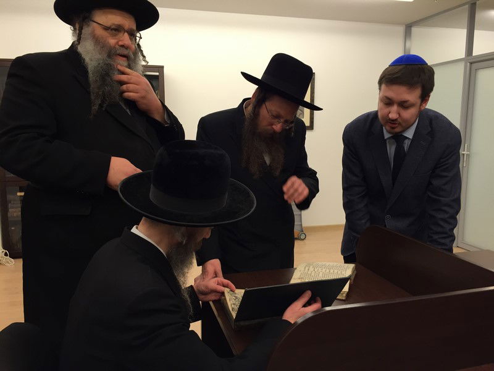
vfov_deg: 48.2
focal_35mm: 29
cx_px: 247
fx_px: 414
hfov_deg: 61.7
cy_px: 186
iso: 40
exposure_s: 1/30
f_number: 2.2
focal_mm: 4.15
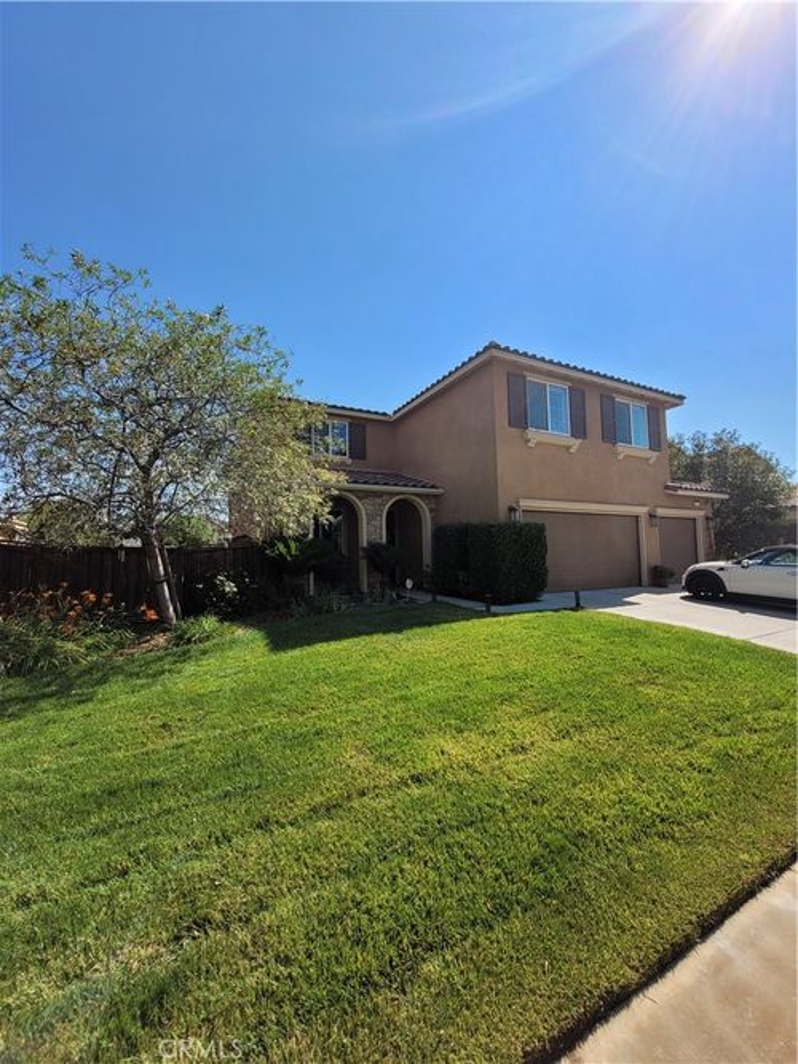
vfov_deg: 106.2
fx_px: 400
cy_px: 532
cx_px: 399
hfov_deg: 89.9
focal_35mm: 13
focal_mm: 1.74
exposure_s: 1/1770
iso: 40
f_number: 2.2
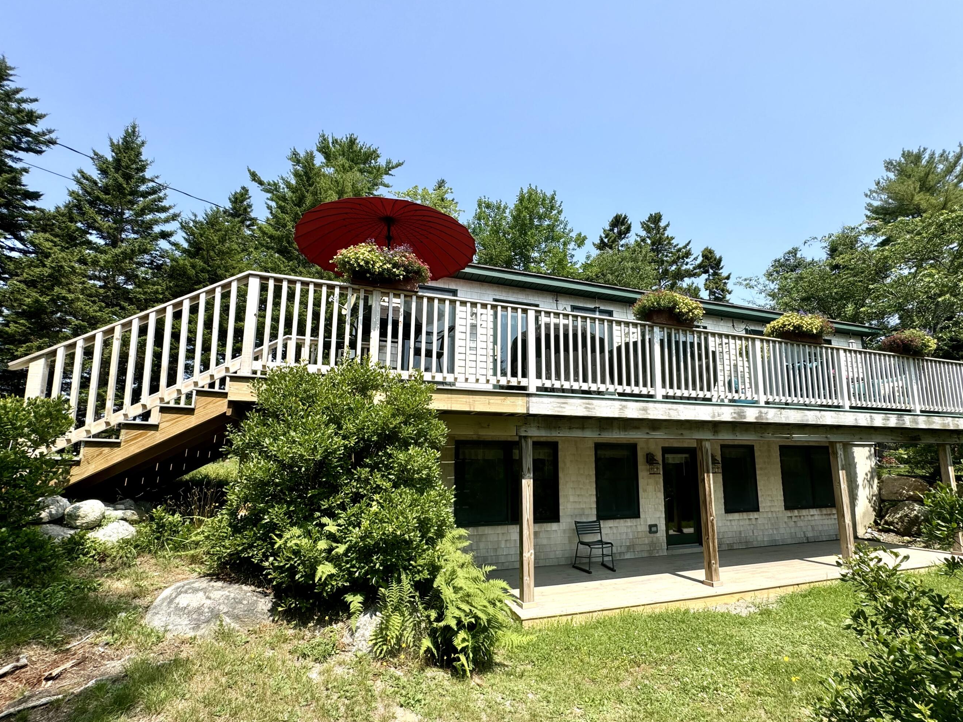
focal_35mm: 16
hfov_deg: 94.2
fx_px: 445
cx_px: 531
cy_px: 399
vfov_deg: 77.9
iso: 50
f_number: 2.2
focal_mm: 2.22
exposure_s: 1/1236
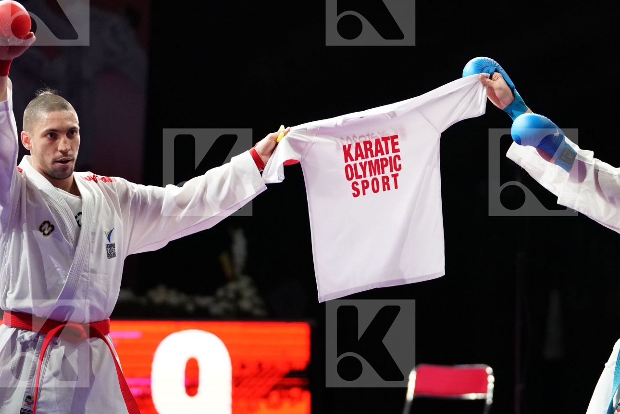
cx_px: 371
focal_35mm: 173
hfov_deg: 11.9
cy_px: 172
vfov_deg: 7.9
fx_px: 2979
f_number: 2.8
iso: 6400
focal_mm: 124
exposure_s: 1/1000
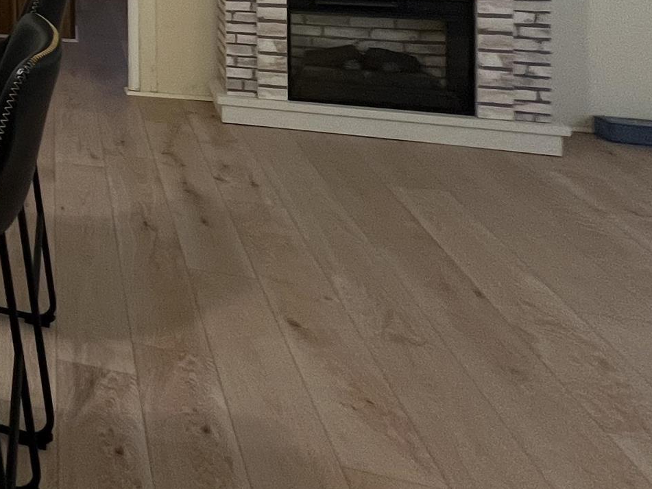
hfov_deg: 28.2
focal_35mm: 42
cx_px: -338
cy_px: -129
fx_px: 791
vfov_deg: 28.7
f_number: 1.8
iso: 160
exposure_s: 1/60
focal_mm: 1.57
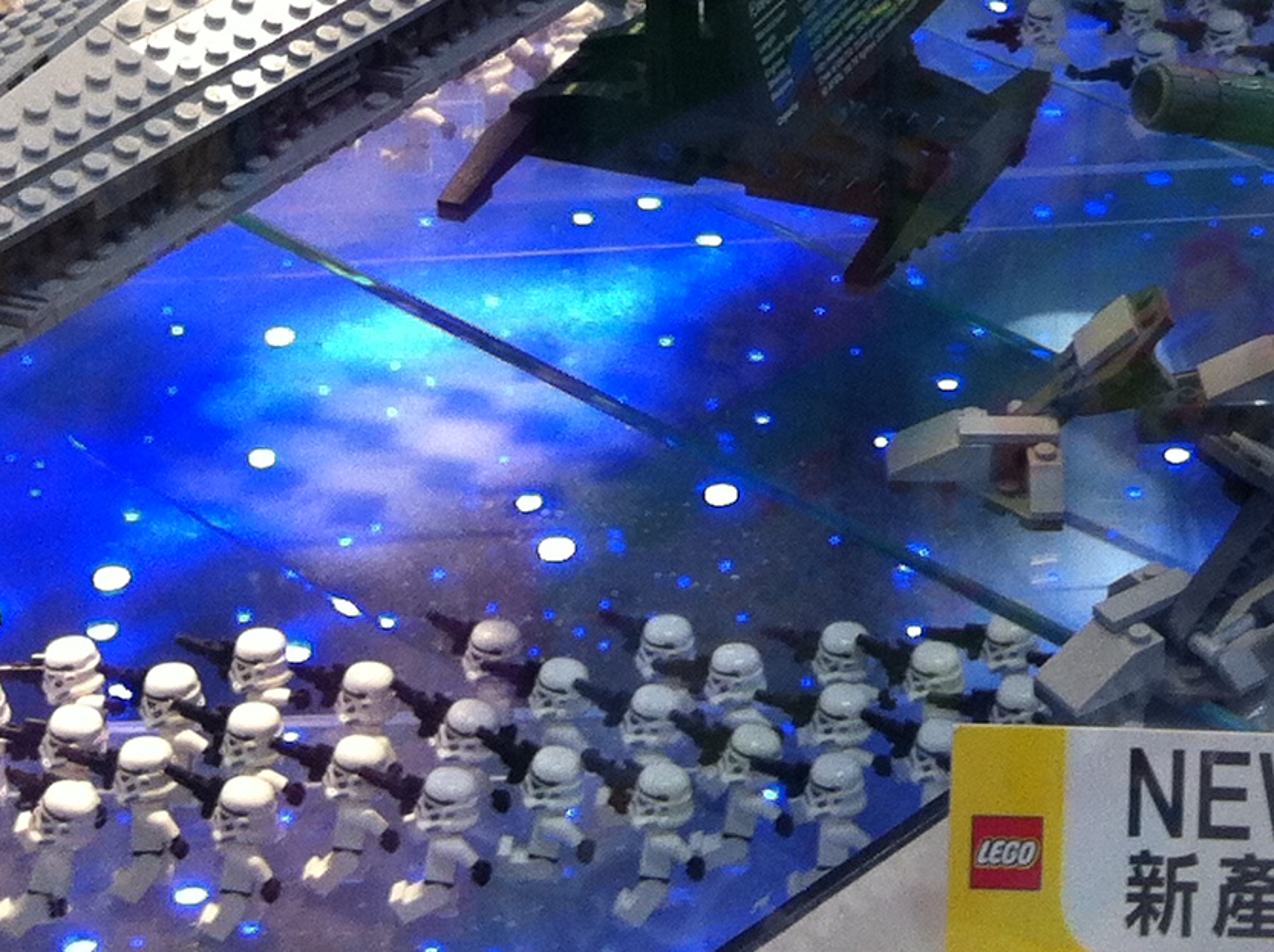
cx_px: 1133
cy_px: -528
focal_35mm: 109
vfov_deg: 12.8
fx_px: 4007
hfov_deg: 17.8
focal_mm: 3.85
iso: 80
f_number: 2.8
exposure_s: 1/20
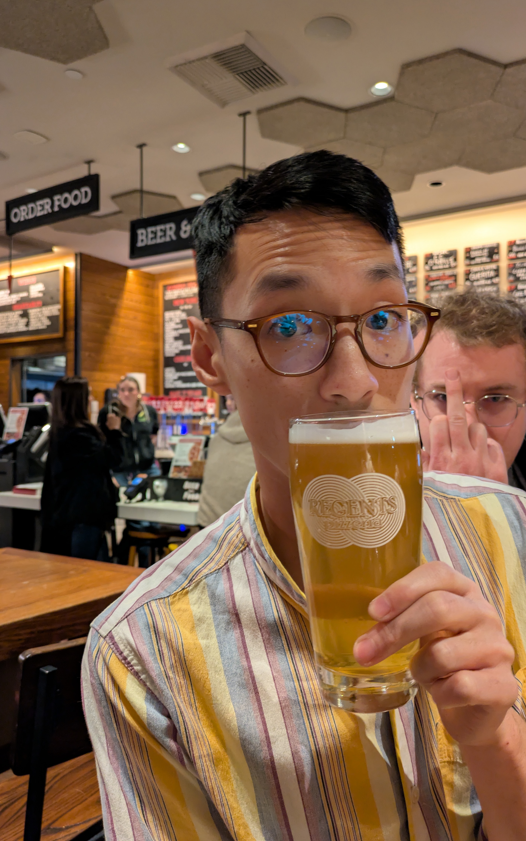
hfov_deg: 45.9
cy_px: 420
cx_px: 305
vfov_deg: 68.4
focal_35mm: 27
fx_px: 619
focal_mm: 5.43
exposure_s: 1/24
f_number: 1.89
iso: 367
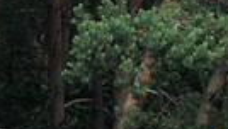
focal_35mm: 794
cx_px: 281
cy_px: 334
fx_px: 4810
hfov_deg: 2.7
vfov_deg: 1.5
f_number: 8
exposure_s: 1/1000
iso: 500
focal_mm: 80
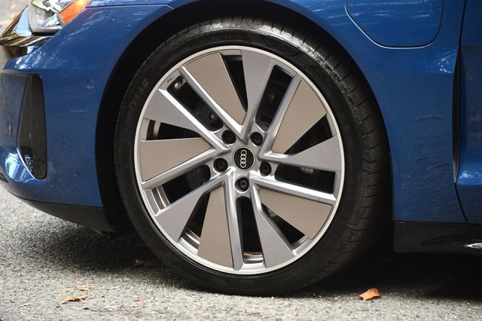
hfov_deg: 10.6
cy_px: 160
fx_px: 2609
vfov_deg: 7.0
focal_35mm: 195
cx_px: 241
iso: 800
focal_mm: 130
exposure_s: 1/200
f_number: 4.8
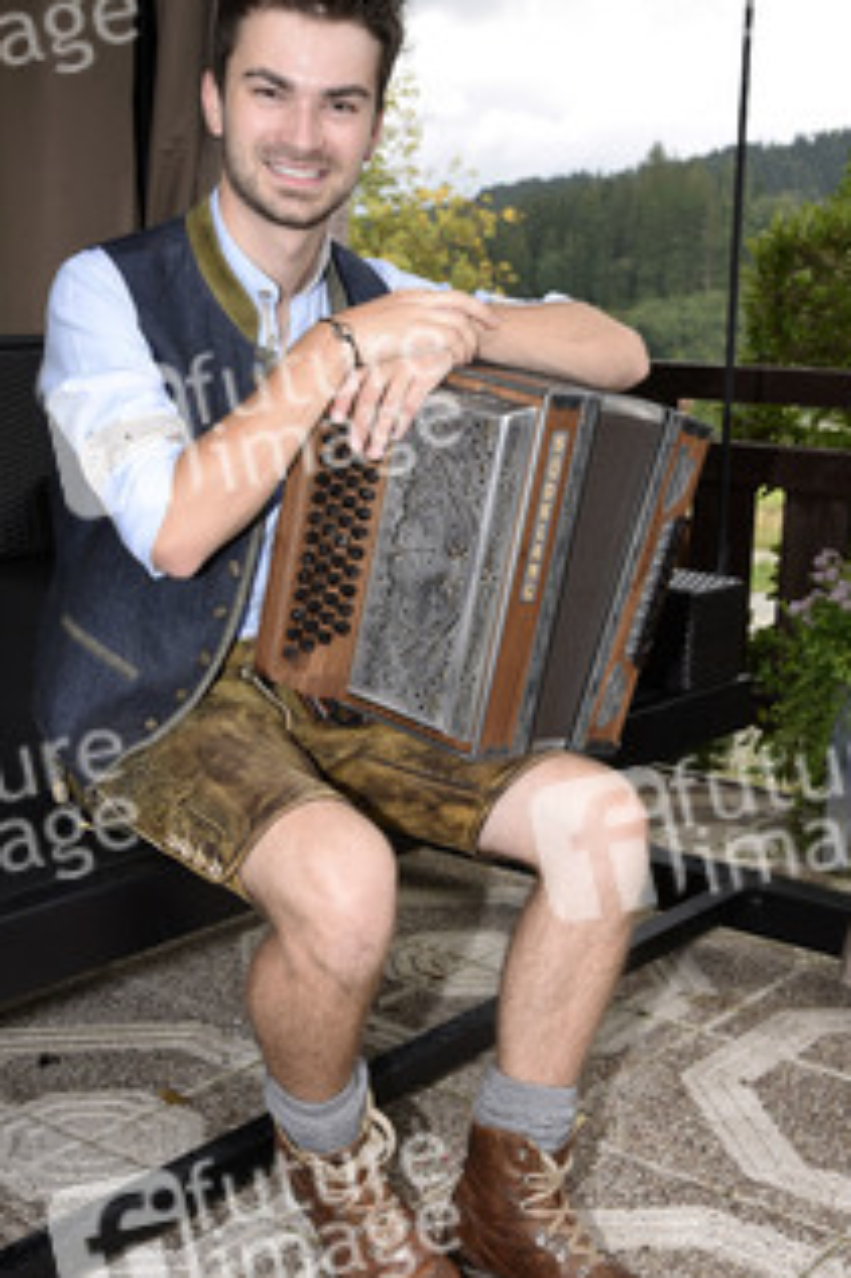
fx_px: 1704
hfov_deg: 28.0
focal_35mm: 48
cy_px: 625
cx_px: 371
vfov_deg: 41.1
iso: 640
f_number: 8
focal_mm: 38
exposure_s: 1/160
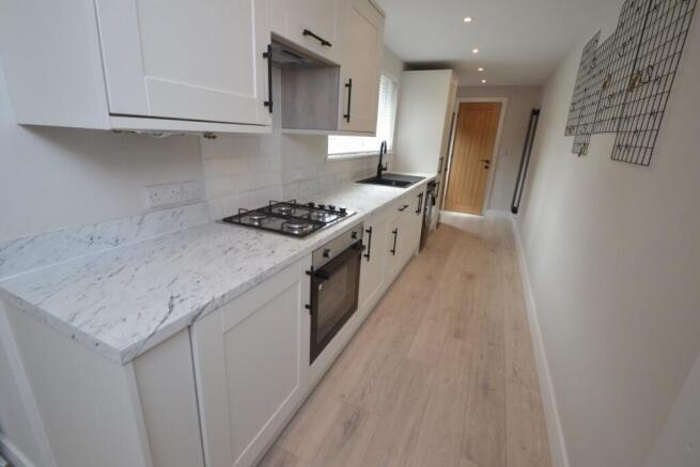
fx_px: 292
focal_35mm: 15
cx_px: 350
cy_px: 234
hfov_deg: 100.4
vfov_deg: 77.4
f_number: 8
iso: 1600
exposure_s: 1/250
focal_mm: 10
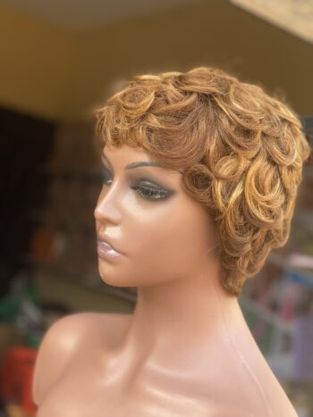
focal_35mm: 52
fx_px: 627
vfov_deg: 36.8
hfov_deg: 28.0
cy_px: 208
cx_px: 156
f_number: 2
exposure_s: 1/122
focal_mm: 6
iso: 64
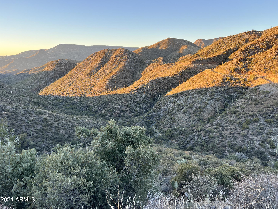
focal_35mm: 26
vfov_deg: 53.1
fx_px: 209
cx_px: 139
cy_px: 104
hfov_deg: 67.3
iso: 50
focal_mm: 5.7
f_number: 1.5
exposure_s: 1/258
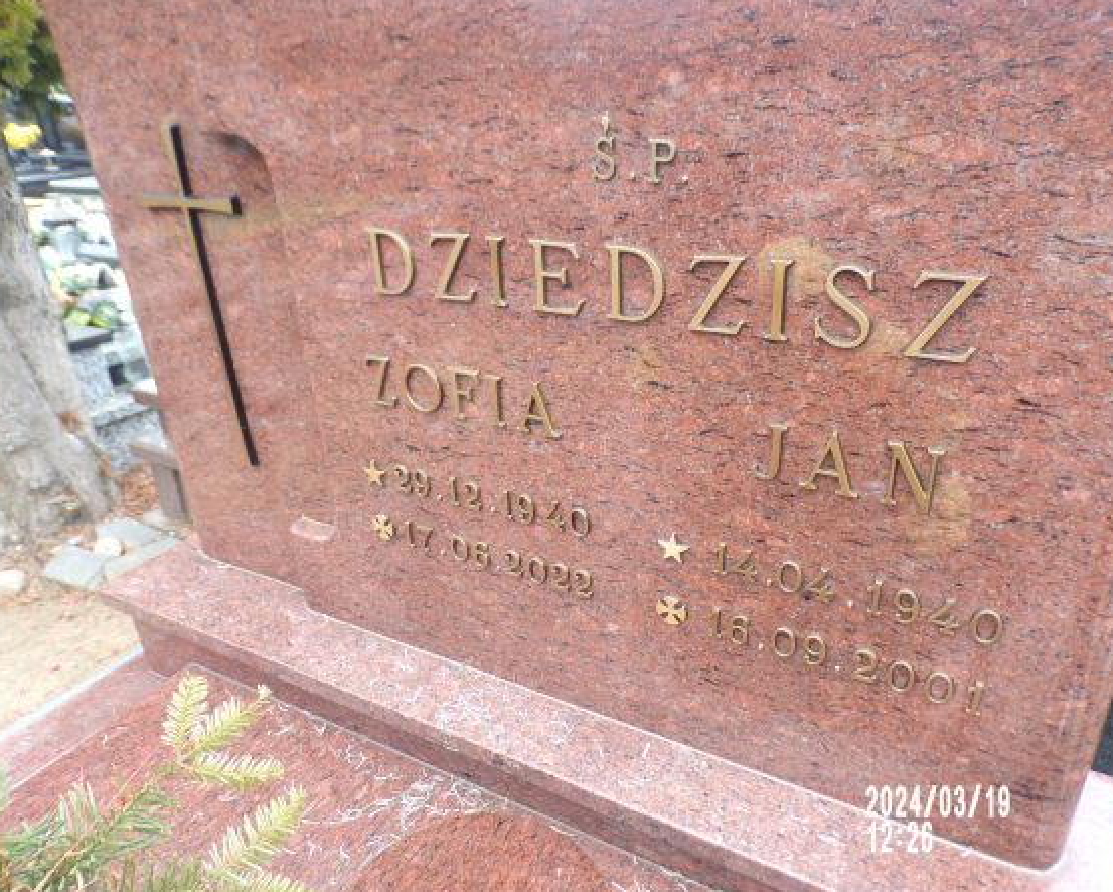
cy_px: 458
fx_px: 857
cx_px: 600
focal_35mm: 26
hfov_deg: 65.9
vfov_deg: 55.0
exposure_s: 1/52
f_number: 3
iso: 100
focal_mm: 4.3
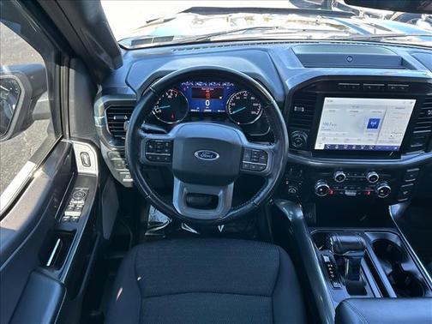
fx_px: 324
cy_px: 162
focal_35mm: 26
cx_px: 216
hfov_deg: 67.3
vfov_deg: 53.1
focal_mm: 5.7
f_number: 1.5
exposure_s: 1/121
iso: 64
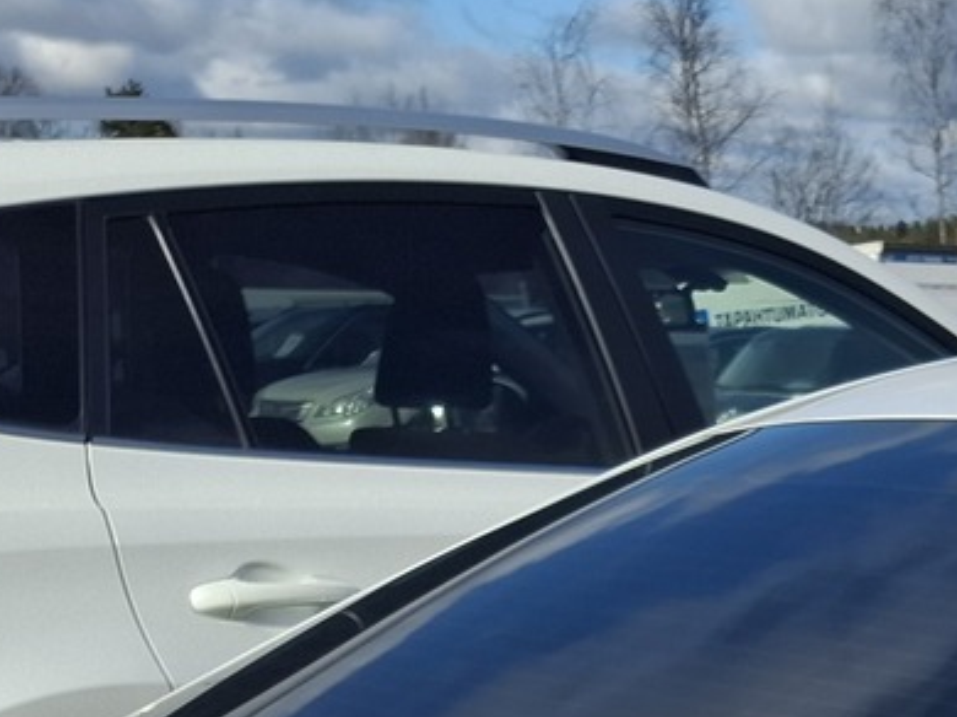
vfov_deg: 15.2
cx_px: 1141
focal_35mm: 85
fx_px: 2348
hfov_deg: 21.4
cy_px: 1267
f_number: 1.8
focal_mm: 5.54
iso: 50
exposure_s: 1/1645
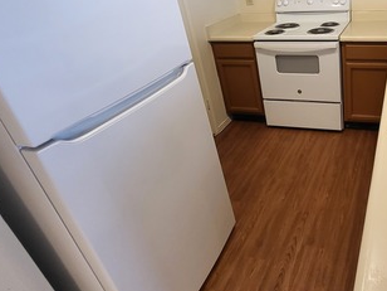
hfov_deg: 58.8
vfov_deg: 50.8
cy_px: 108
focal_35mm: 27
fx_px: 302
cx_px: 324
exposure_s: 1/60
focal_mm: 1.74
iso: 320
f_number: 2.2
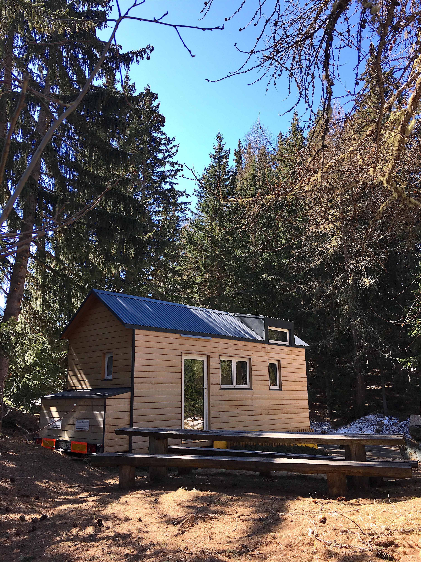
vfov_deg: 61.7
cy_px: 281
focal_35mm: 29
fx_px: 470
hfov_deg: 48.2
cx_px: 210
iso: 25
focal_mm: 4.15
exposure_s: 1/407
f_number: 2.2
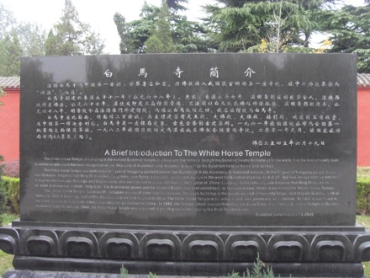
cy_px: 139
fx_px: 417
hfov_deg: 47.9
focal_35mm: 39
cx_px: 185
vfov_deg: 36.8
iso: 200
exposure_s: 1/30
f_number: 3.5
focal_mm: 6.6
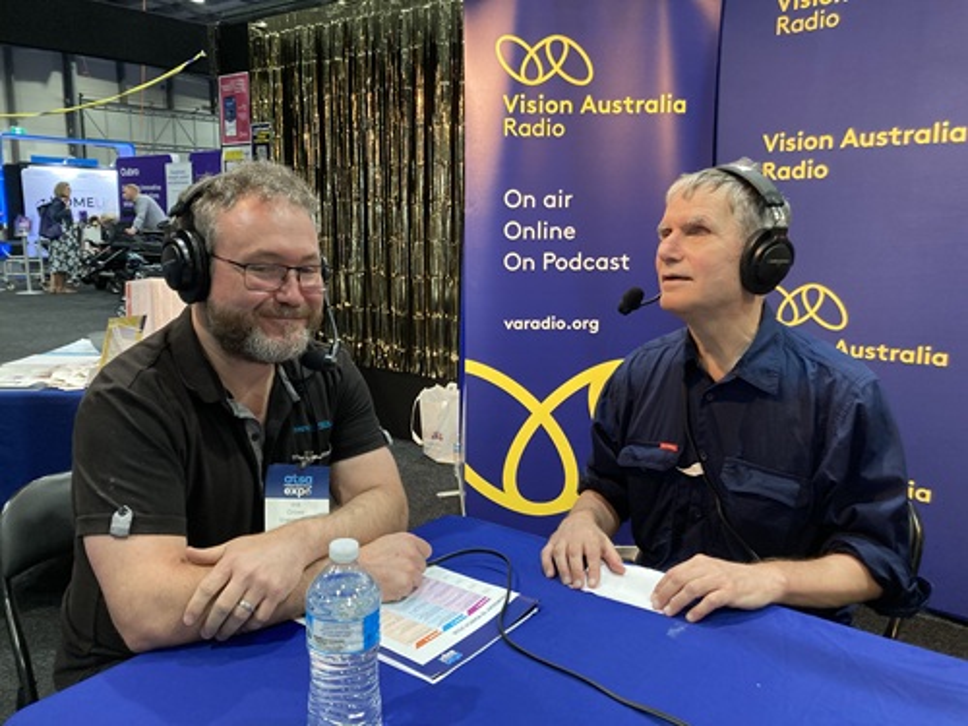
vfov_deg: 49.7
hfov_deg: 63.4
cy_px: 363
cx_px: 484
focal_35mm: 28
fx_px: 783
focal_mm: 3.99
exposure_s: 1/50
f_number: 1.8
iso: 250
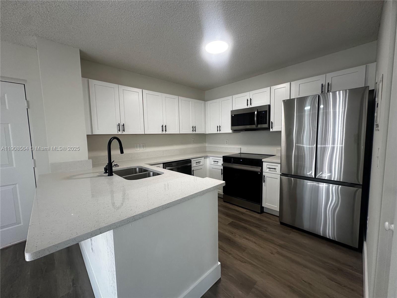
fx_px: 161
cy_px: 149
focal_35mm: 14
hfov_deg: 102.1
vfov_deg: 85.7
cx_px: 198
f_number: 2.2
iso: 200
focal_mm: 2.22
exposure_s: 1/120
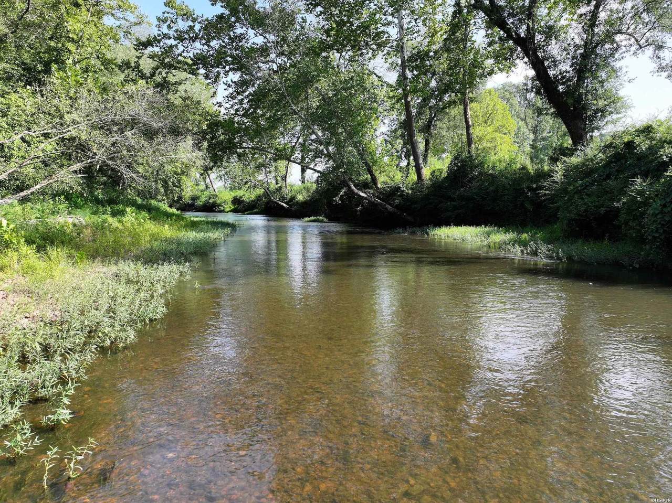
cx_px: 336
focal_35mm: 24
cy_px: 252
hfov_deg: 71.6
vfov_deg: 56.8
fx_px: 466
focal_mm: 12.29
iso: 190
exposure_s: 1/1000
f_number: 2.8
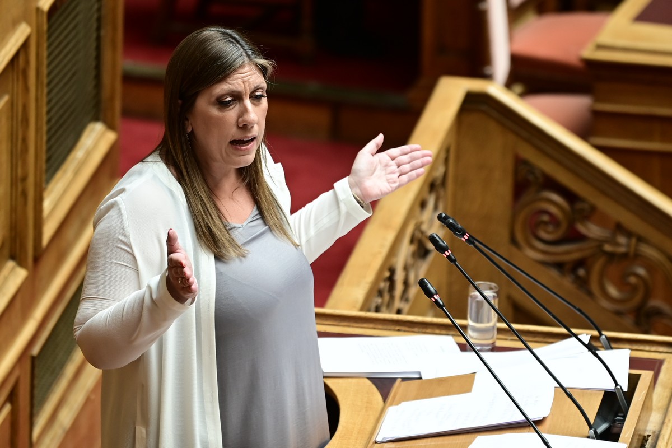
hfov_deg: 6.9
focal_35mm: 300
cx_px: 336
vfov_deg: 4.6
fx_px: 5600
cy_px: 224
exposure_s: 1/250
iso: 400
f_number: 3.2
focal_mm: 200
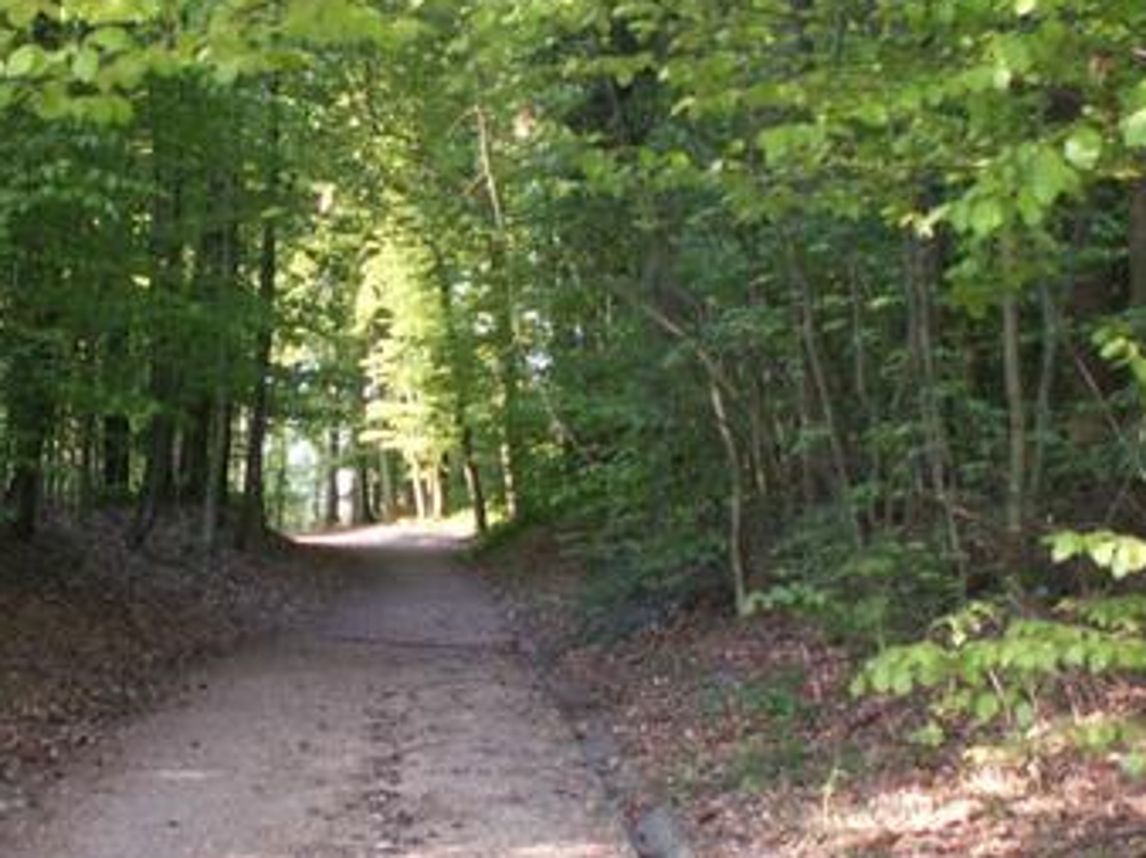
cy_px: 522
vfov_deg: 20.4
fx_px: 2382
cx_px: 315
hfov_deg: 26.8
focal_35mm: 72
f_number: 2.8
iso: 64
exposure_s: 1/40
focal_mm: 6.23
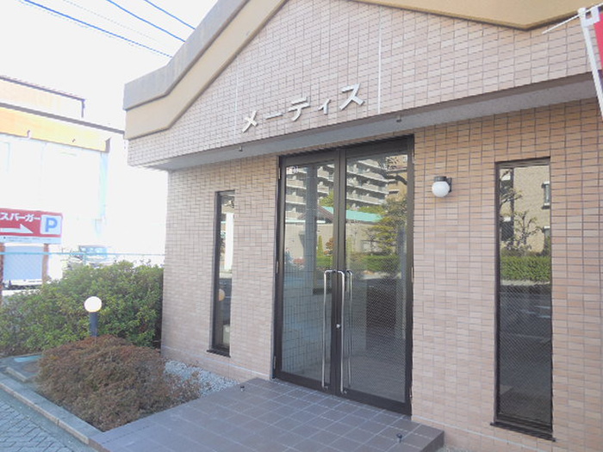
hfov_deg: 69.4
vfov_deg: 54.9
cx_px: 302
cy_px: 226
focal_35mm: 25
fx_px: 435
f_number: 3.1
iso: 125
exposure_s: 1/125
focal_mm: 4.5
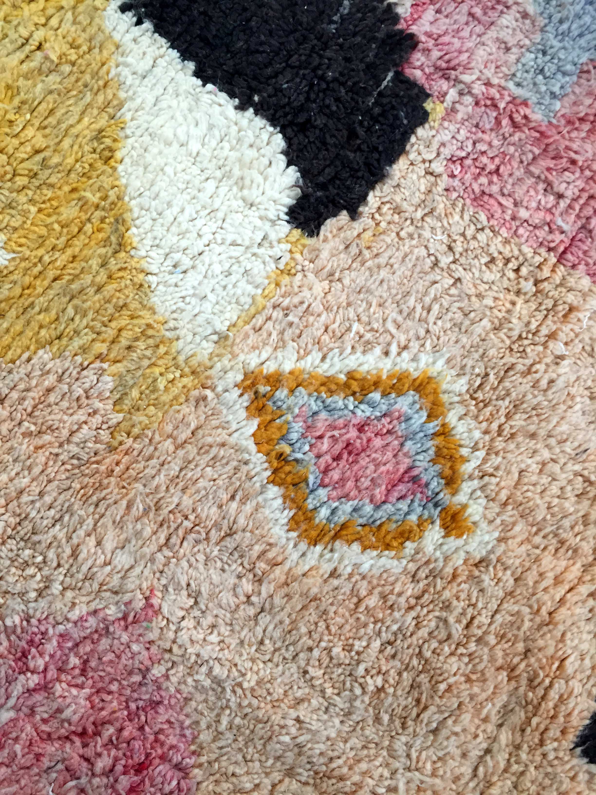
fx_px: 666
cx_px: 298
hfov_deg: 48.2
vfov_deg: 61.7
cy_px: 398
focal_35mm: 29
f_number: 2.2
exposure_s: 1/33
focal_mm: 4.15
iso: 80
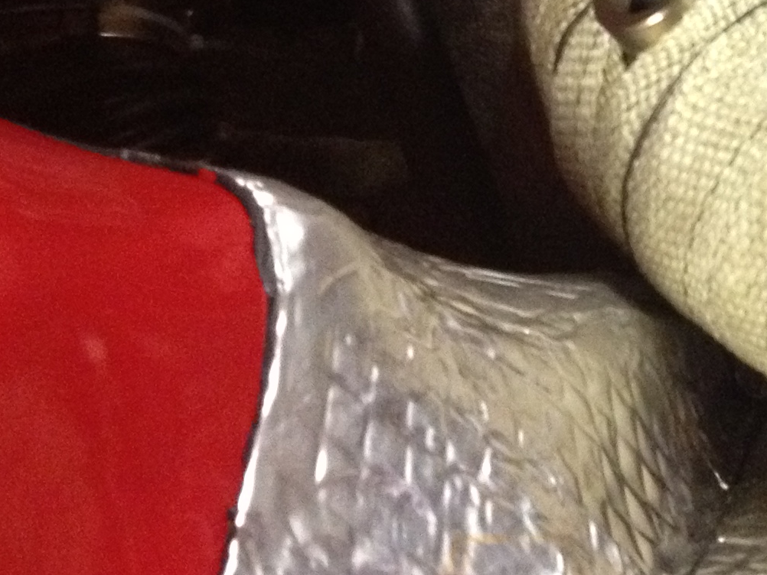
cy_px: -151
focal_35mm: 114
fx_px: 2527
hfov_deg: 16.0
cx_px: 1095
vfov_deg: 12.6
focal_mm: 4.28
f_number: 2.4
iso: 400
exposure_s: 1/20
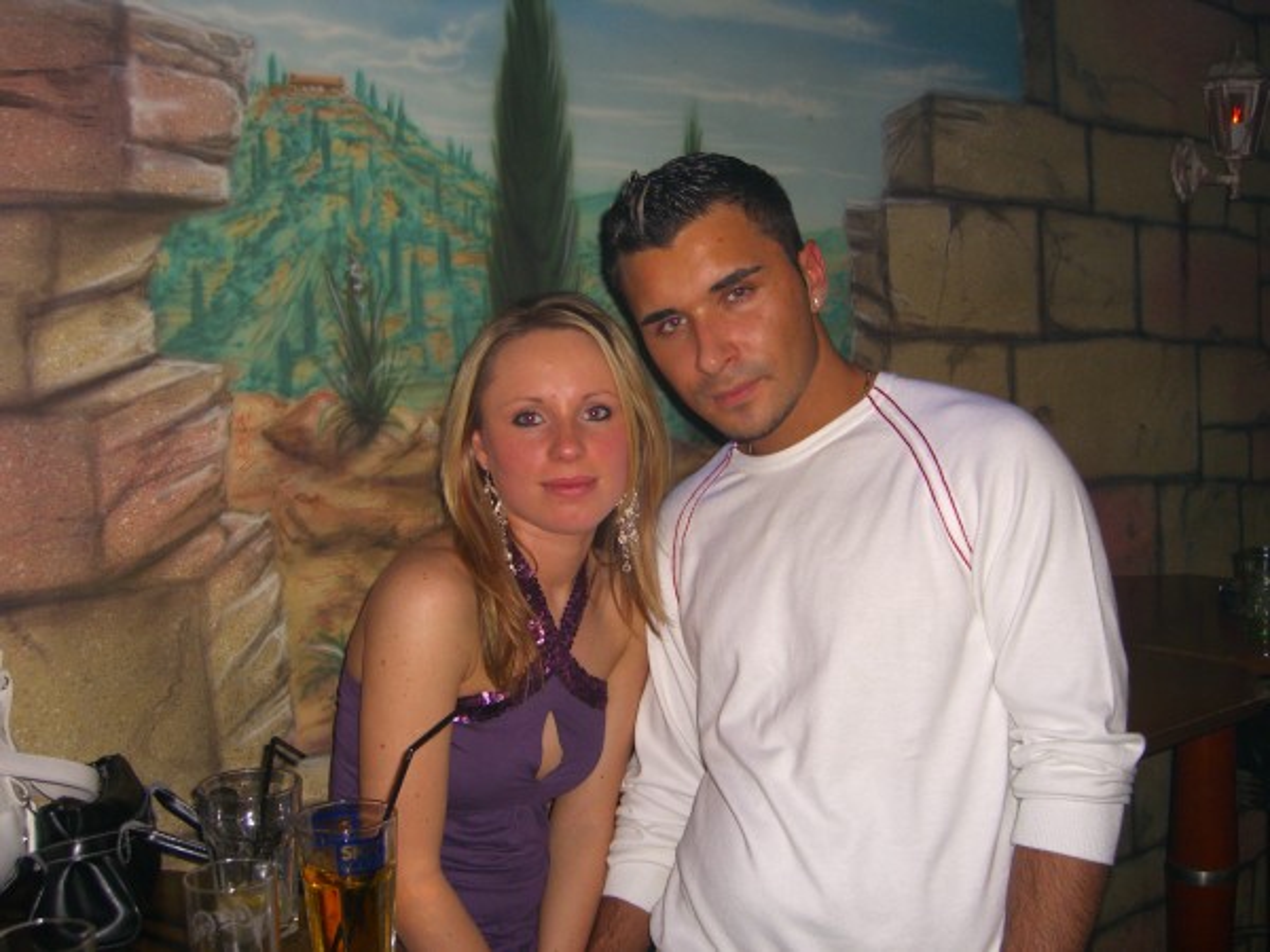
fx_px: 1394
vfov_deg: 37.7
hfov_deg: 49.0
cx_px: 635
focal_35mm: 38
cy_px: 476
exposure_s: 1/60
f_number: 2.8
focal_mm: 7.9
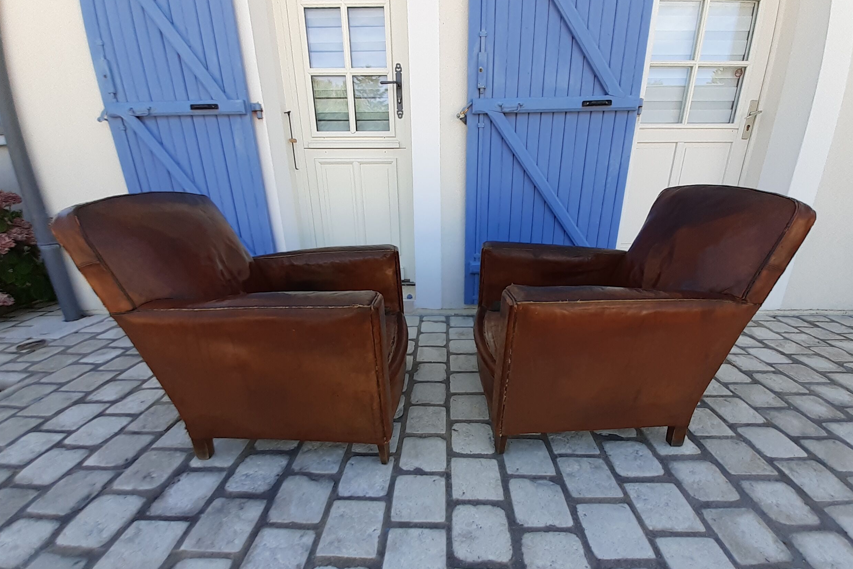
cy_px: 294
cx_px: 426
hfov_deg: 104.3
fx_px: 332
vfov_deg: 81.2
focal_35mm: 14
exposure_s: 1/333
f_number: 2.2
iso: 40
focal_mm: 1.13
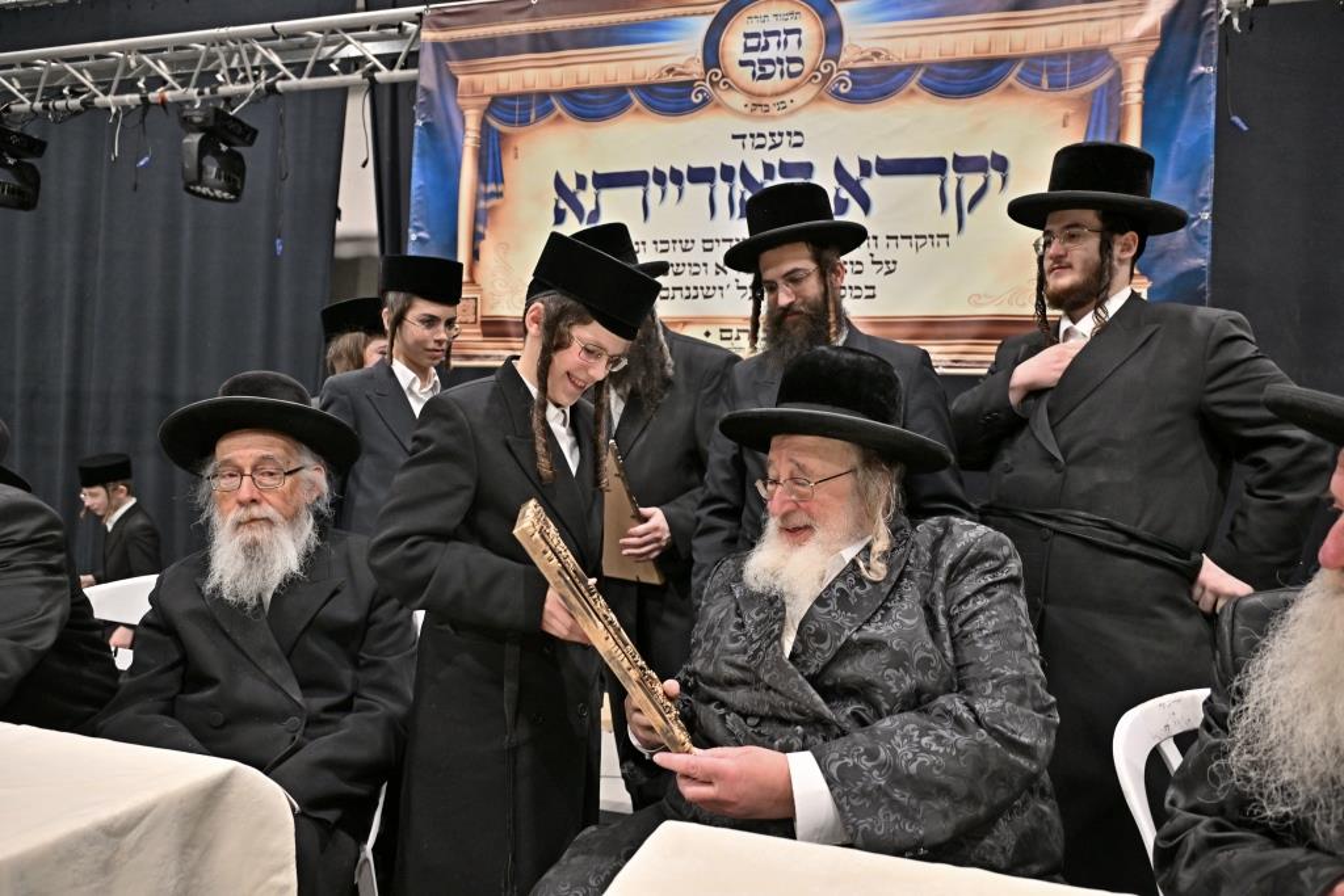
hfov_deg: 73.7
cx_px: 672
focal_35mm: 24
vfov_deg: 53.1
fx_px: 896
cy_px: 448
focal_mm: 24
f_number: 4
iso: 800
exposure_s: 1/160
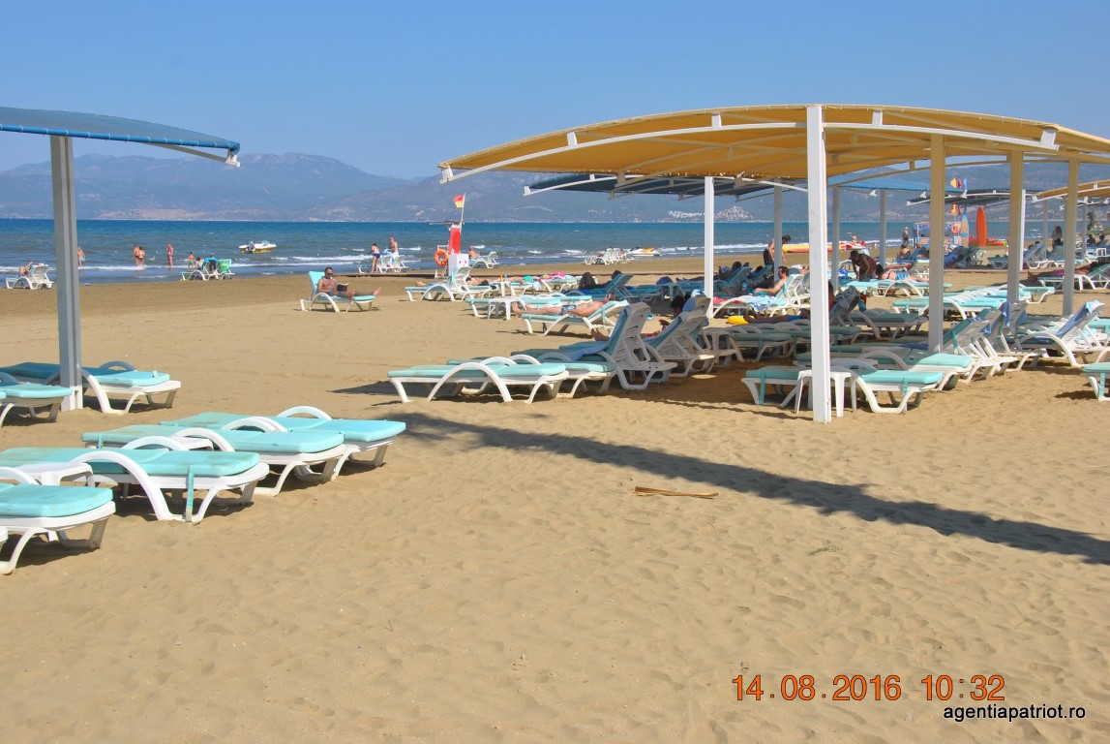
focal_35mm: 51
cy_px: 372
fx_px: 1574
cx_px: 555
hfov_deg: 38.8
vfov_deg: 26.6
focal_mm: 34
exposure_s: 1/320
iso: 100
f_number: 9
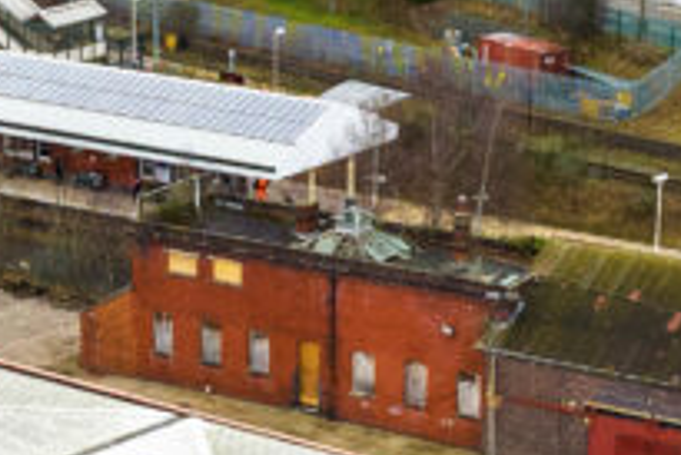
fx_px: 3067
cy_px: 452
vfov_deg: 8.4
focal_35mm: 162
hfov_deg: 12.6
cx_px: 166
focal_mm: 12.29
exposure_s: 1/1600
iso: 200
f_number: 4.5
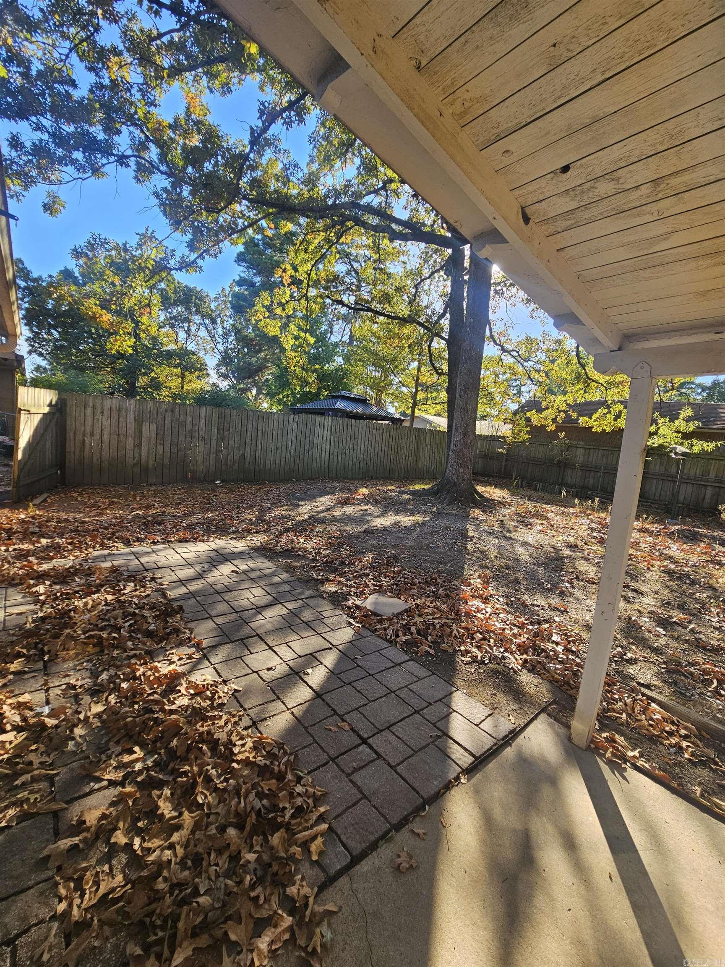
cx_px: 362
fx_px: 363
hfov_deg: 89.9
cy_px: 484
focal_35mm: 13
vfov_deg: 106.2
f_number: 2.2
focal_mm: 2.2
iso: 50
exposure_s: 1/333
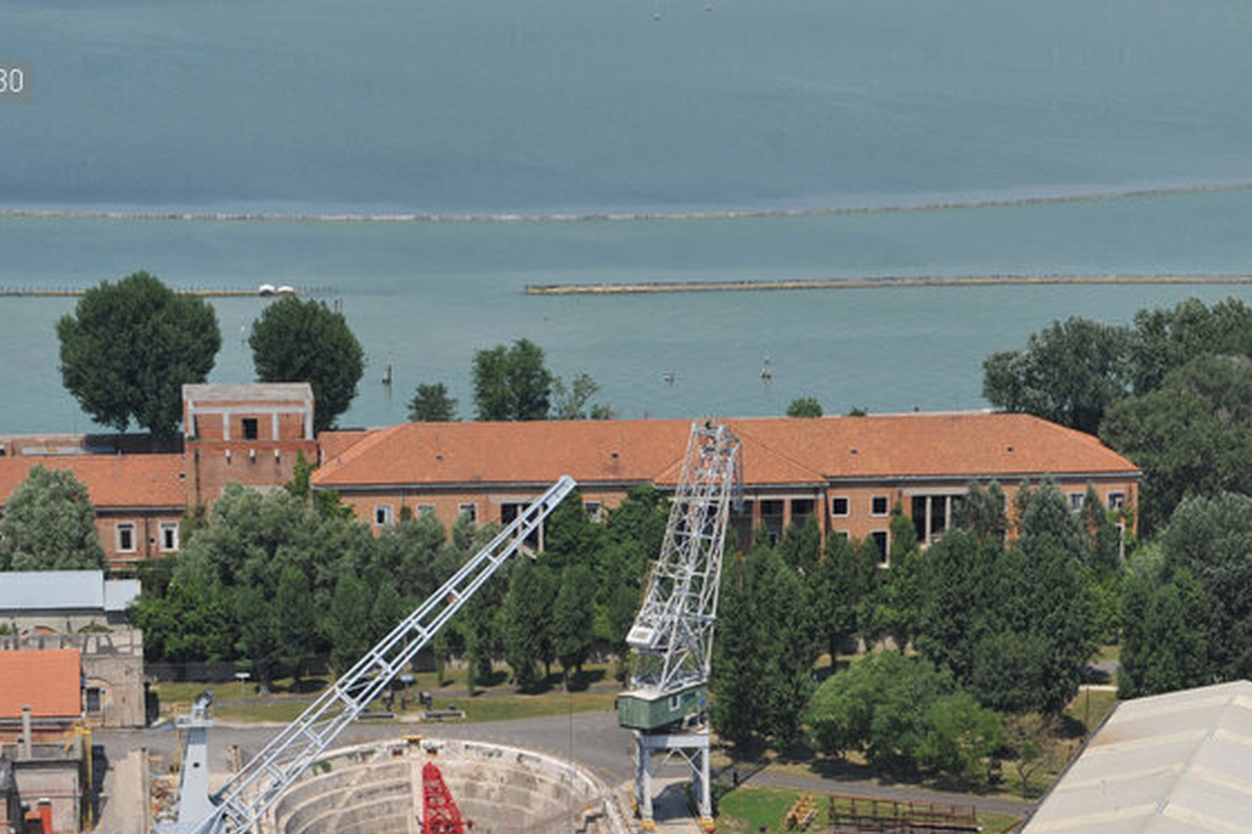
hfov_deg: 18.1
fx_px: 3894
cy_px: 798
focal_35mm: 112
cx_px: 1002
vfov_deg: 12.1
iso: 400
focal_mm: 58
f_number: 8
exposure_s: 1/1250
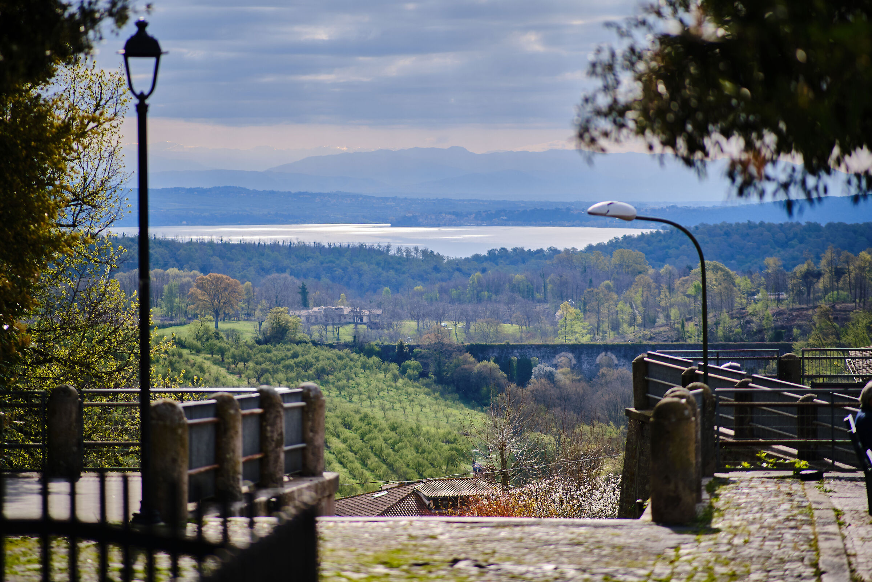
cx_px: 436
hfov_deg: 16.0
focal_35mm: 128
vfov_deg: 10.7
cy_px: 291
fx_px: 3100
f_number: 1.8
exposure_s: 1/3500
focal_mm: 85
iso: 160
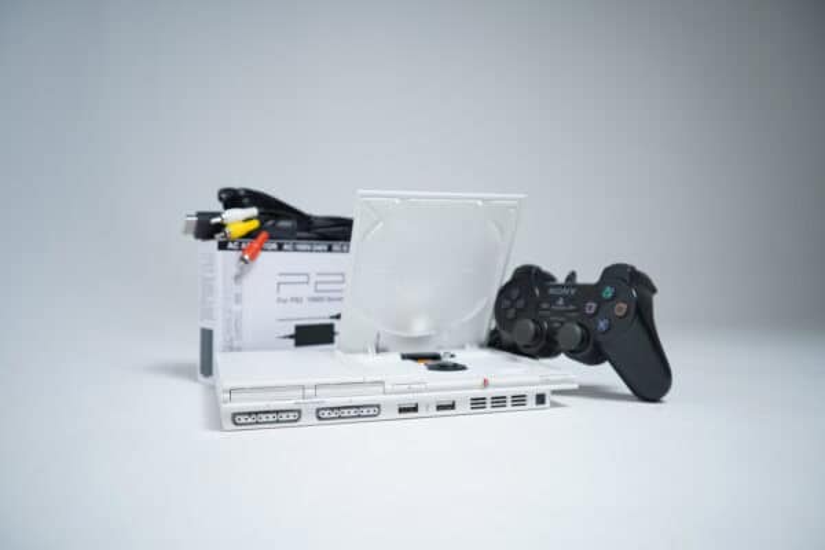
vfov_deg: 45.0
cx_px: 412
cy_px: 275
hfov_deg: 63.7
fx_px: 665
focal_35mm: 29
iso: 800
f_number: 3.5
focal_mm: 29
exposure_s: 1/125
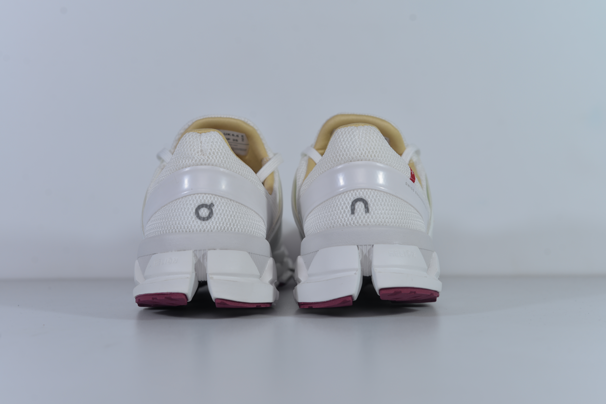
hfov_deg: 39.6
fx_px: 842
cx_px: 303
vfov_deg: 27.0
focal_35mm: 50
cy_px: 202
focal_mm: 50
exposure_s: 1/320
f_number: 5.6
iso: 100
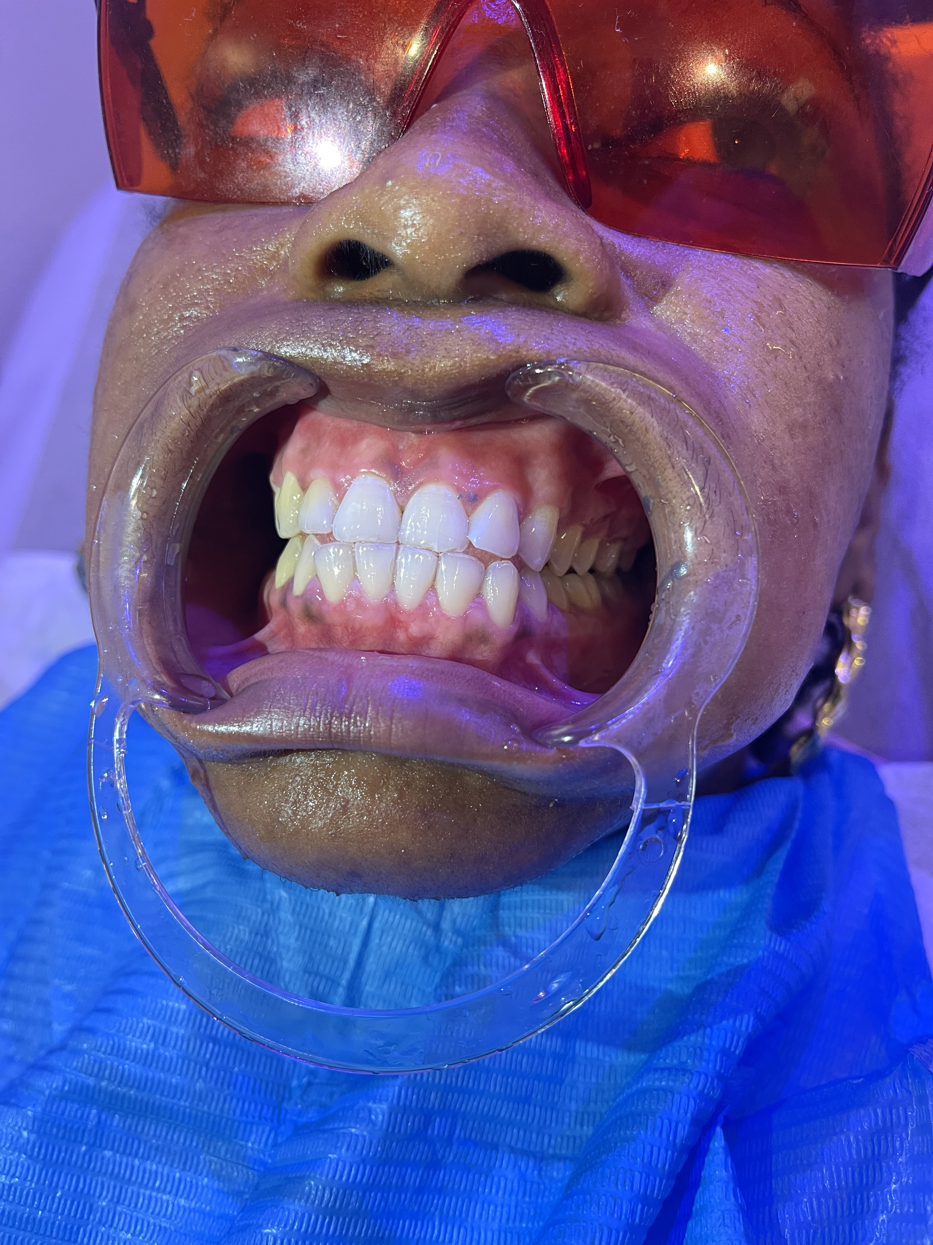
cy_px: 622
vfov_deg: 69.4
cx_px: 466
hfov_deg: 54.9
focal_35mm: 25
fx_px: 898
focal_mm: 5.1
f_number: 1.6
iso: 160
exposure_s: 1/50
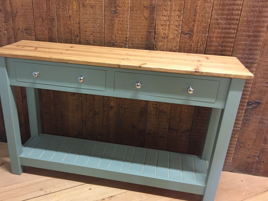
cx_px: 113
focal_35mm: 34
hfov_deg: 53.7
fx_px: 263
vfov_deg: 41.7
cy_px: 113
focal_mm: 4.15
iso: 250
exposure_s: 1/25
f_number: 2.2
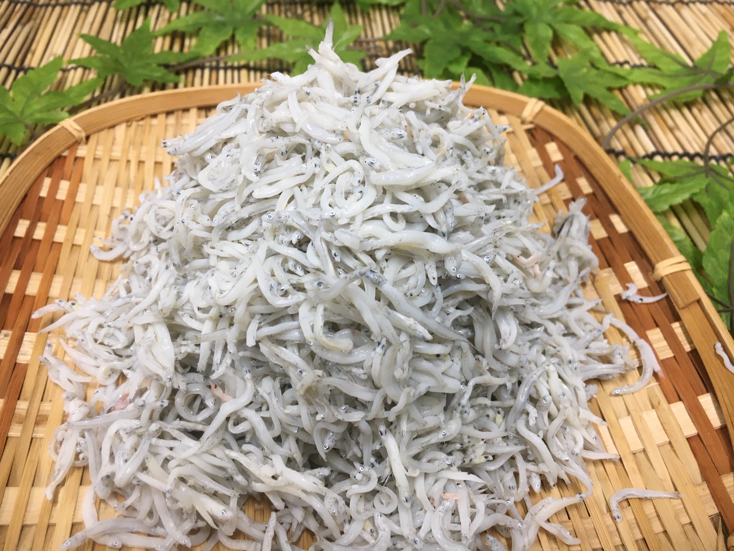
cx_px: 367
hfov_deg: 61.7
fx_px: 615
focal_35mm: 29
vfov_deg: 48.2
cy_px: 276
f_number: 2.2
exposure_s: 1/30
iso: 64
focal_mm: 4.15
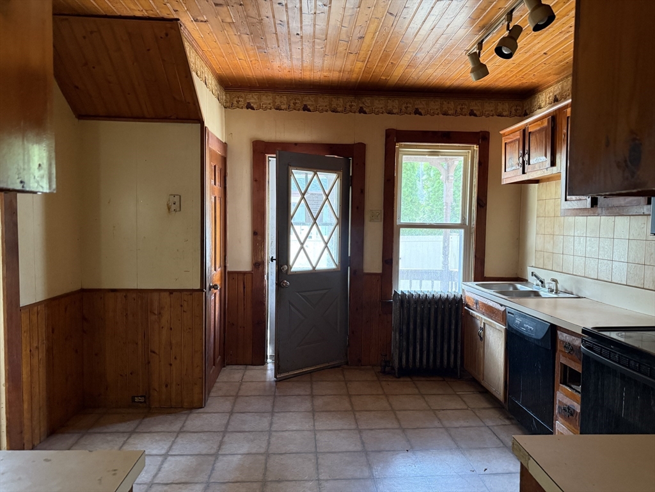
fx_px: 454
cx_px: 328
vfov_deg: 56.8
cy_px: 246
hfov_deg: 71.6
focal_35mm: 24
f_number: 1.78
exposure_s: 1/60
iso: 500
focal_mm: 6.76
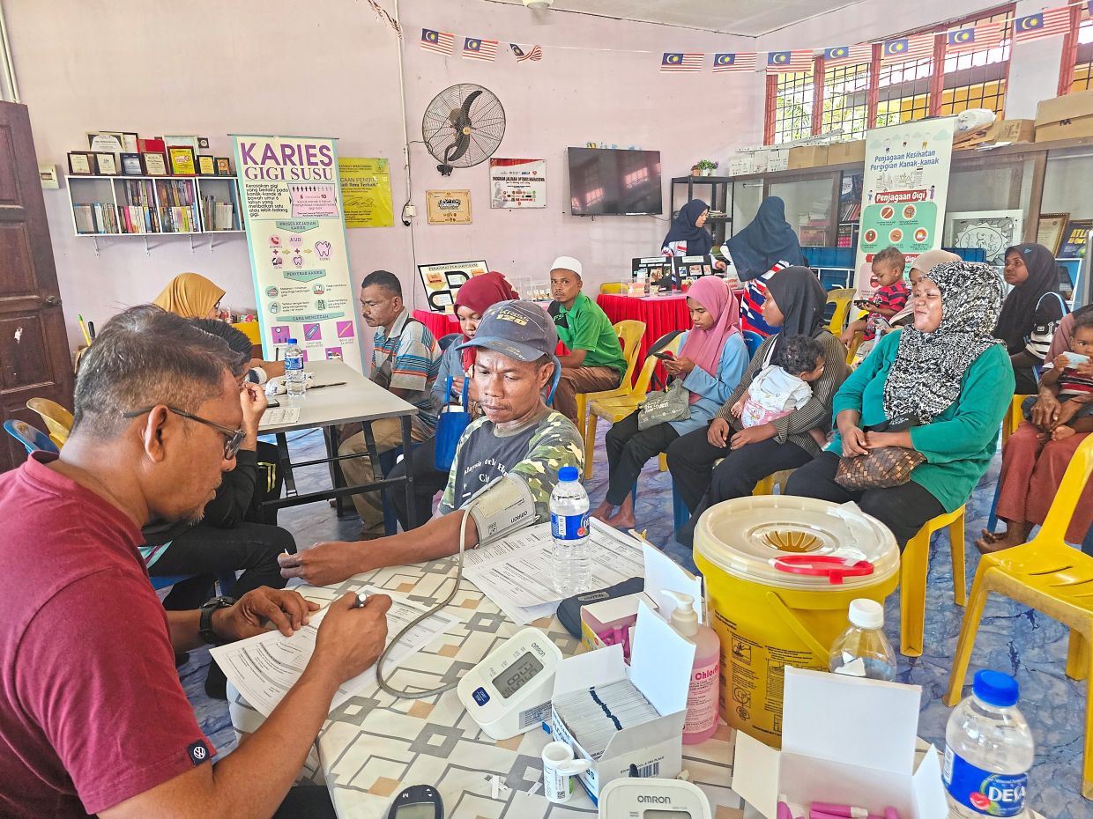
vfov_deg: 58.9
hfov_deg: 73.9
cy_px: 410
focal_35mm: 23
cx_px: 546
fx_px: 726
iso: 500
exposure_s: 1/120
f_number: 1.7
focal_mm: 6.3
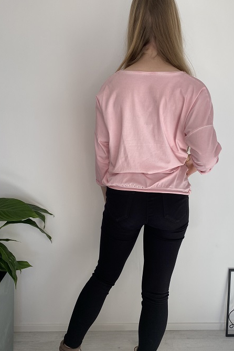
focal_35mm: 31
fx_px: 302
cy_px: 183
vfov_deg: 60.3
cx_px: 143
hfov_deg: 42.1
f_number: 1.8
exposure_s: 1/248
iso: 32
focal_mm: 4.25
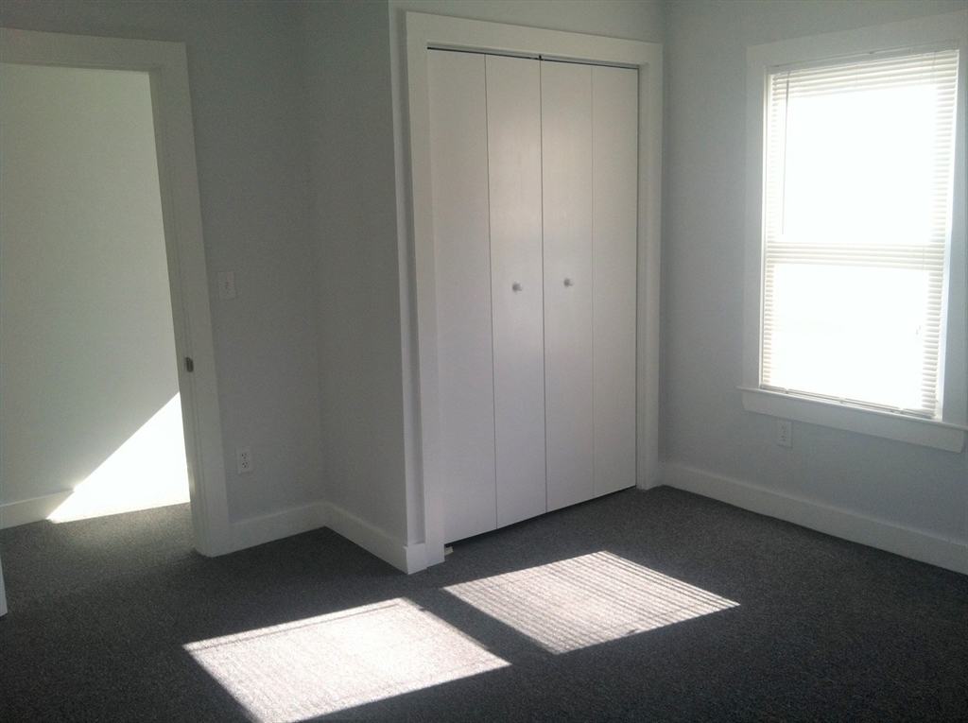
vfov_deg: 40.6
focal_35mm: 35
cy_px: 362
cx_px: 484
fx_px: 977
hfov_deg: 52.7
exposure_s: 1/142
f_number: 2.8
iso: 80
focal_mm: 3.85
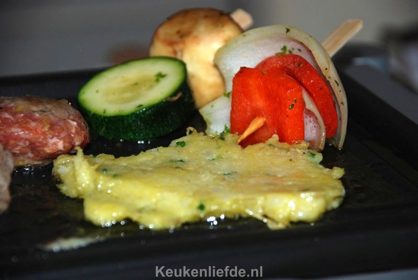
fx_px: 2093
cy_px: 140
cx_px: 209
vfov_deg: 7.7
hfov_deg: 11.4
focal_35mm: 180
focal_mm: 120
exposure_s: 1/60
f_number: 5.6
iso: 160
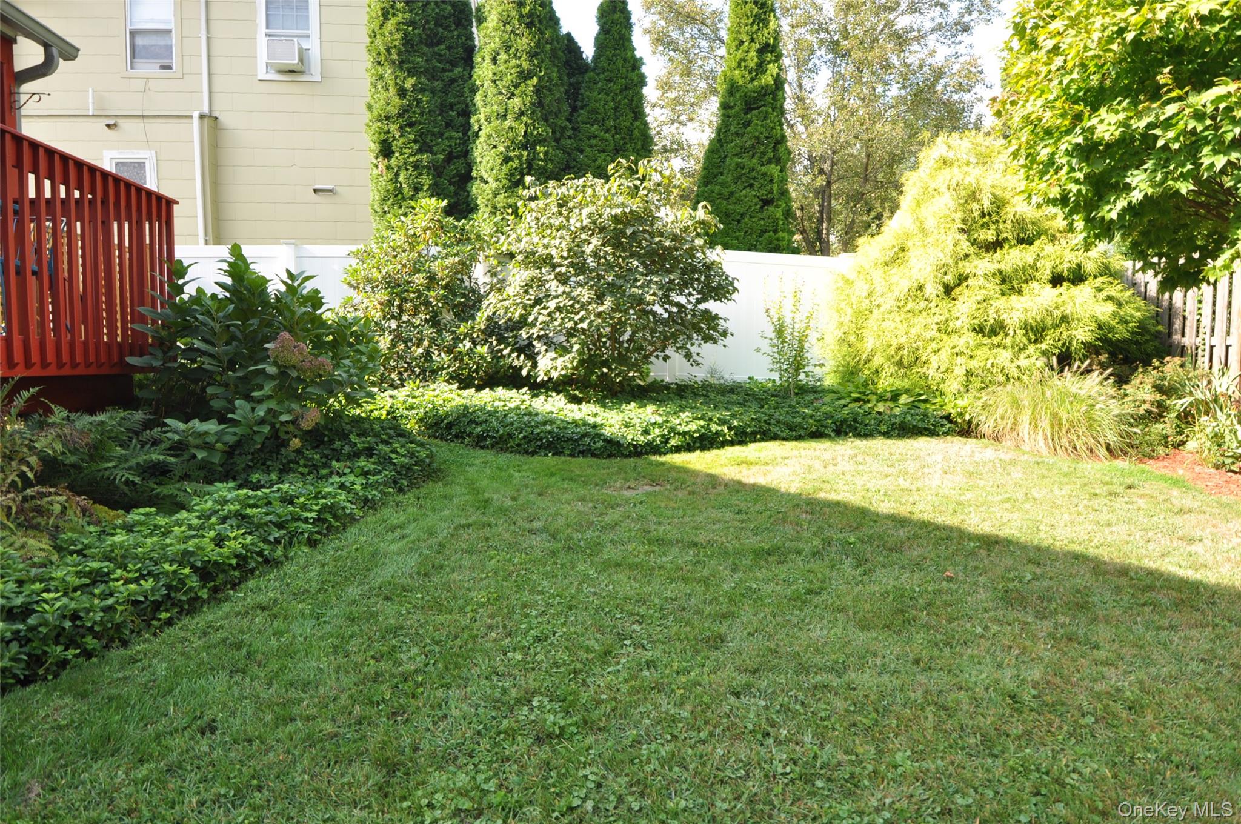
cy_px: 412
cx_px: 620
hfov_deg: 90.1
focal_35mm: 18
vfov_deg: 67.2
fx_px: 620
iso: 220
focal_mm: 12
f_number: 8
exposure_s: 1/60
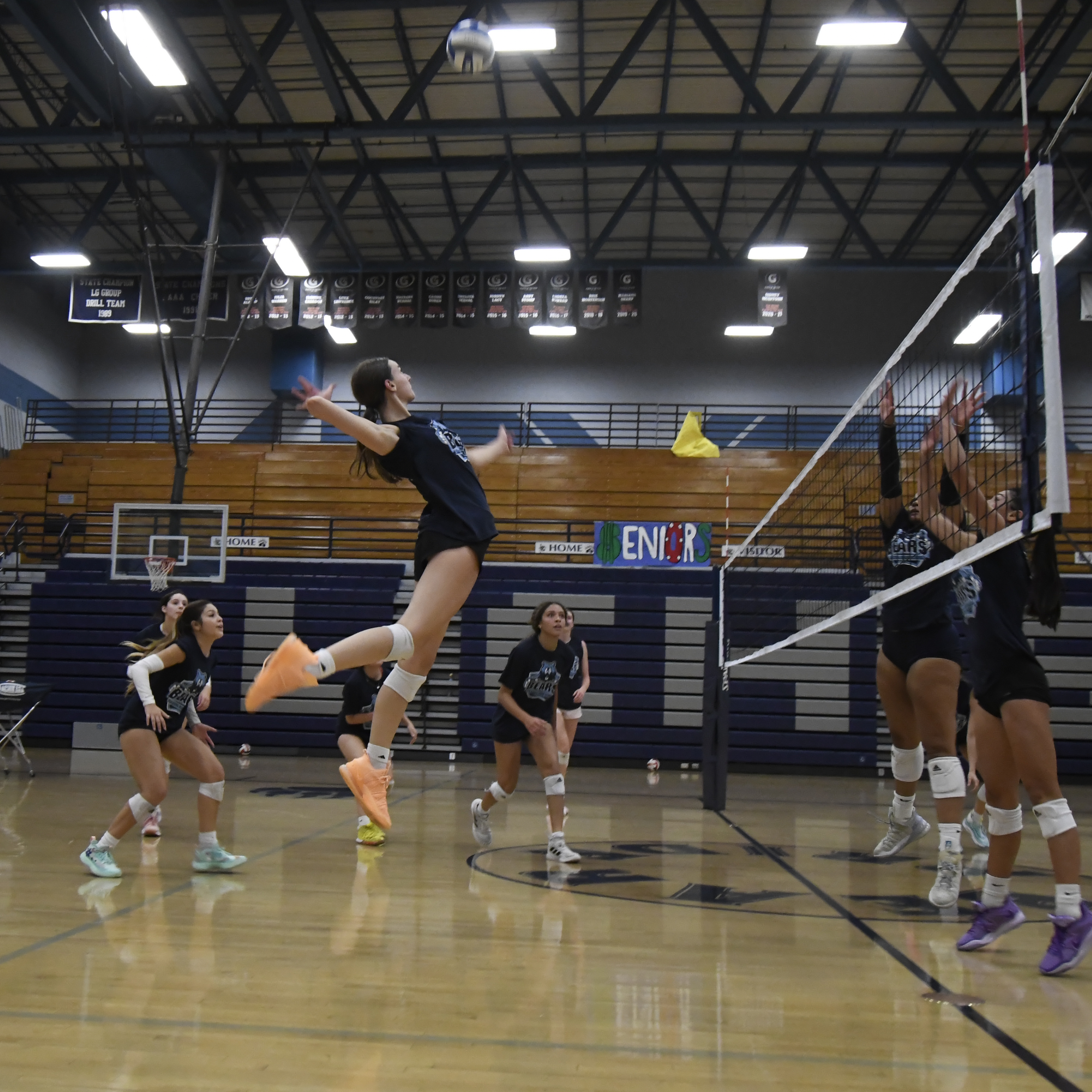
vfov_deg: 42.8
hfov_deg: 42.7
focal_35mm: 39
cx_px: 462
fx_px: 1392
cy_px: 550
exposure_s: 1/200
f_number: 5.6
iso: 4500
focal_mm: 20
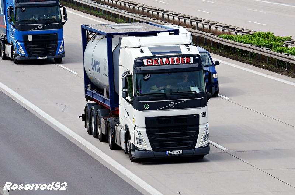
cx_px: 148
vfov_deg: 4.9
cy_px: 98
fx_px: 2269
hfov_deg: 7.4
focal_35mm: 278
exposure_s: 1/1250
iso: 800
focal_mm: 185
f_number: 10
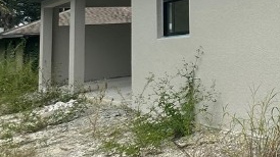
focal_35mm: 57
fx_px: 423
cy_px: -28
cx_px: 422
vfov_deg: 19.9
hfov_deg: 26.4
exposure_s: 1/1416
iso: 40
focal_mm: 2.22
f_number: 2.2
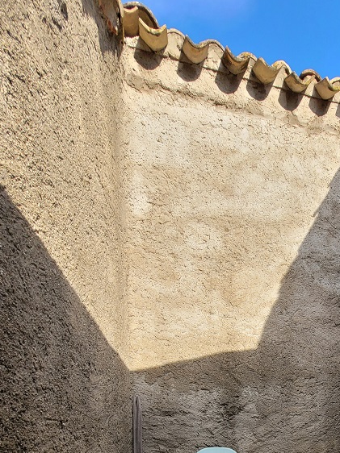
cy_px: 414
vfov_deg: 58.5
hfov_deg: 52.0
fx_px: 328
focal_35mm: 25
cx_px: 262
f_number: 2.2
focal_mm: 1.74
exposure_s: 1/438
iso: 40
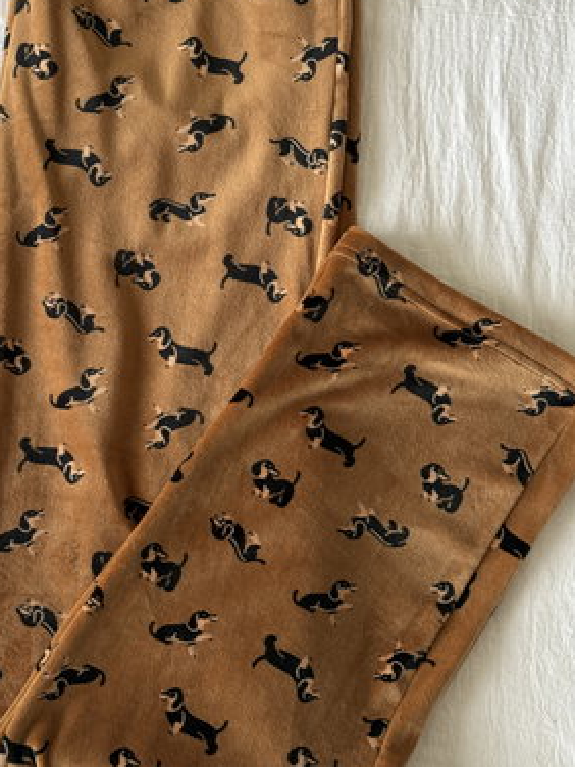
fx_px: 1506
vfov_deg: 28.5
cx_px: 175
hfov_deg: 21.5
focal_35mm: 68
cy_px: 317
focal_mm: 6.76
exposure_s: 1/60
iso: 200
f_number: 1.78
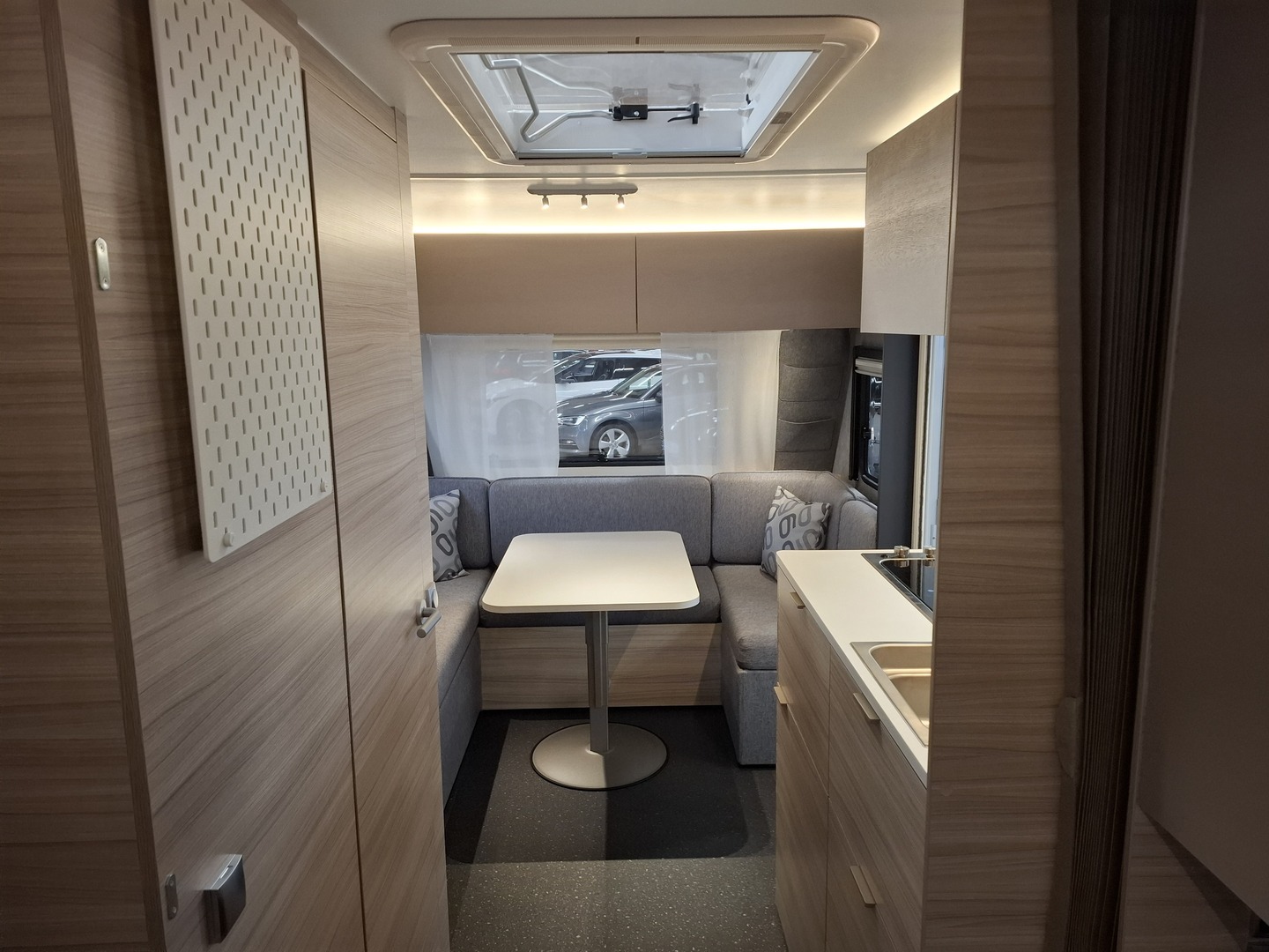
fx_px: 843
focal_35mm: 23
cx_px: 634
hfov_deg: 73.9
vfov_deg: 58.9
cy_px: 476
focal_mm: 5.54
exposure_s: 1/60
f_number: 1.8
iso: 200
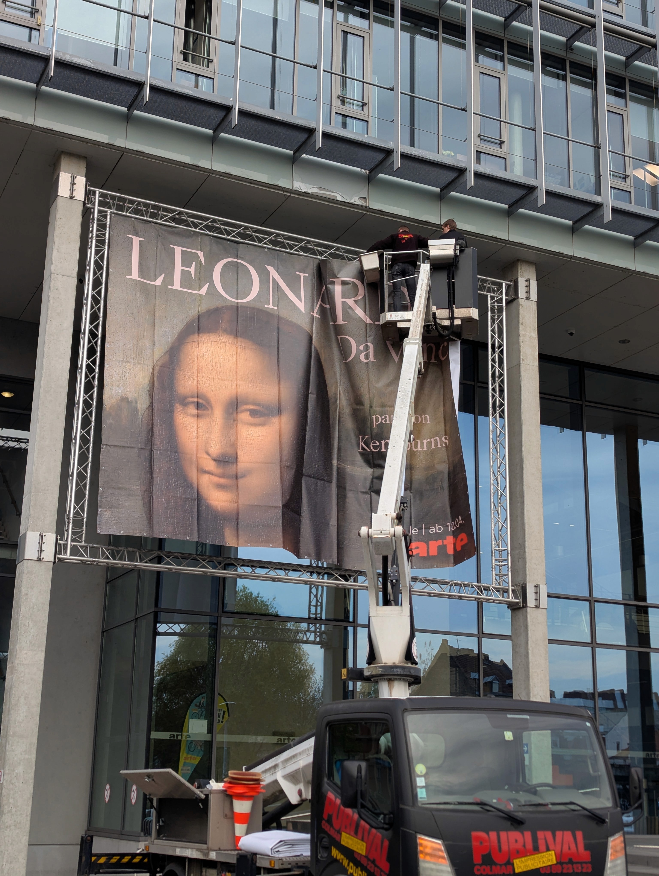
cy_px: 438
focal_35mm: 48
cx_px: 330
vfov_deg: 39.6
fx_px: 1215
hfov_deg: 30.3
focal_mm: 6.81
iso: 43
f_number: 1.85
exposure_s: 1/644
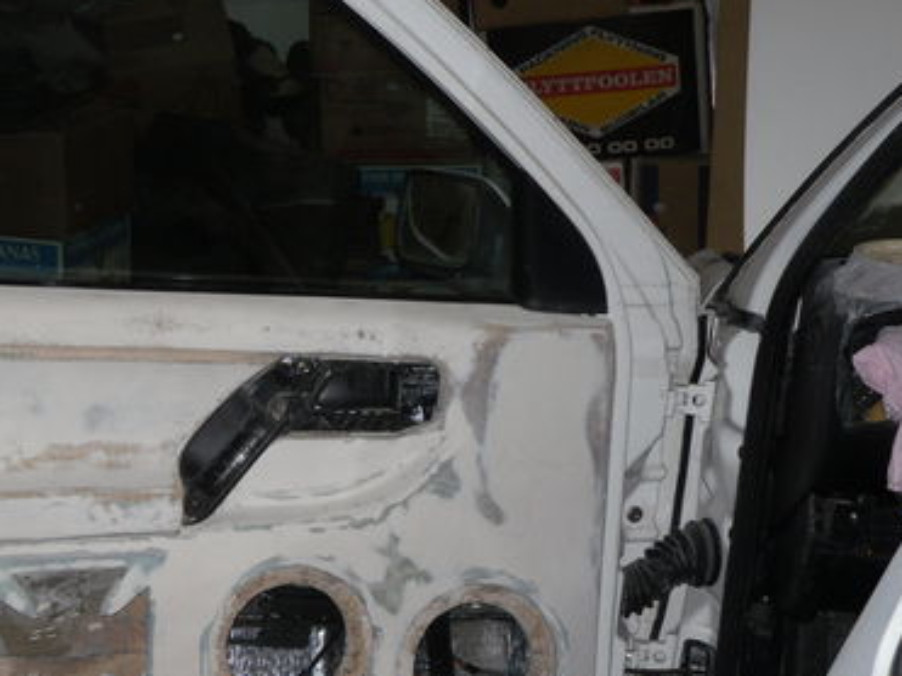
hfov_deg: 25.3
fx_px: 1980
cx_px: 192
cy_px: 460
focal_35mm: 76
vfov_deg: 19.3
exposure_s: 1/51
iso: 100
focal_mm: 7.88
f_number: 3.8
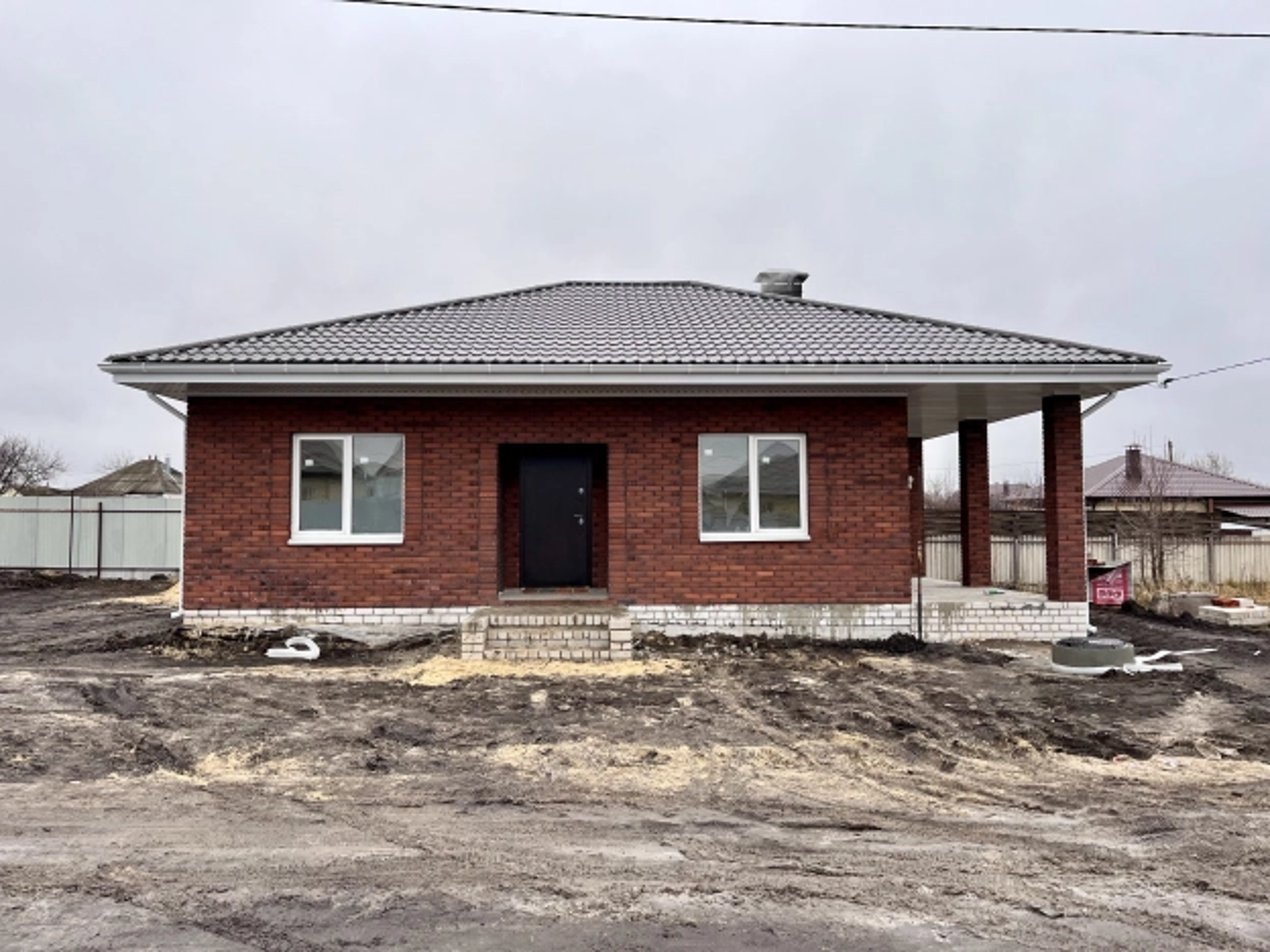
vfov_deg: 53.1
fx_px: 954
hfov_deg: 67.3
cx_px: 635
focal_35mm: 26
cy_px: 476
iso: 50
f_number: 1.6
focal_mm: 5.1
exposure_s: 1/433
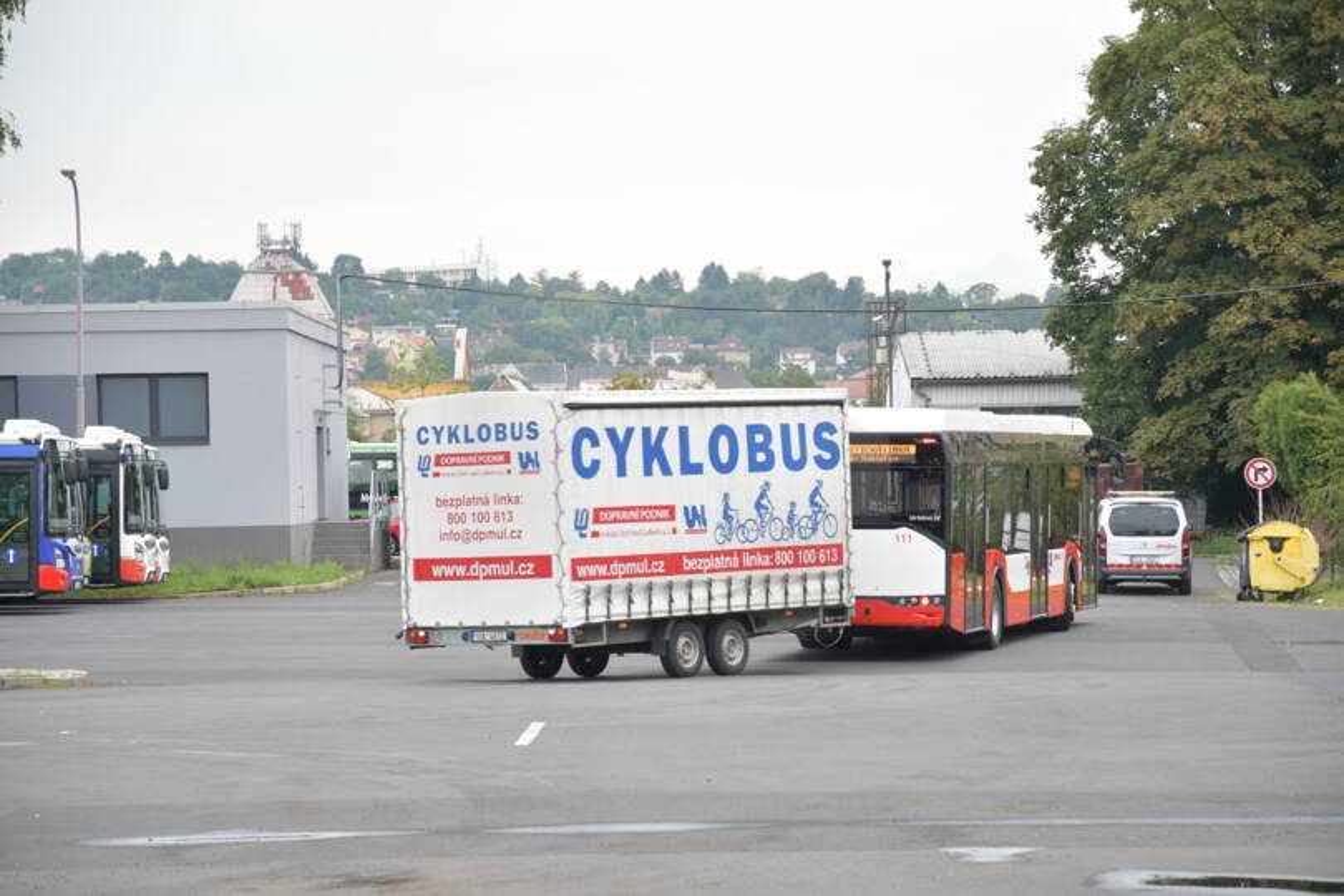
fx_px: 4480
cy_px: 448
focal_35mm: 120
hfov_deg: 17.1
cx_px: 672
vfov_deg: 11.4
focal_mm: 80
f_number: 4.5
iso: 100
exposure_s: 1/160
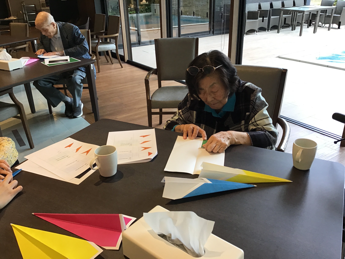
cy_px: 130
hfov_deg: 58.4
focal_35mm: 31
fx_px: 309
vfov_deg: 45.4
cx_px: 172
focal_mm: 3.3
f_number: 2.4
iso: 32
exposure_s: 1/40
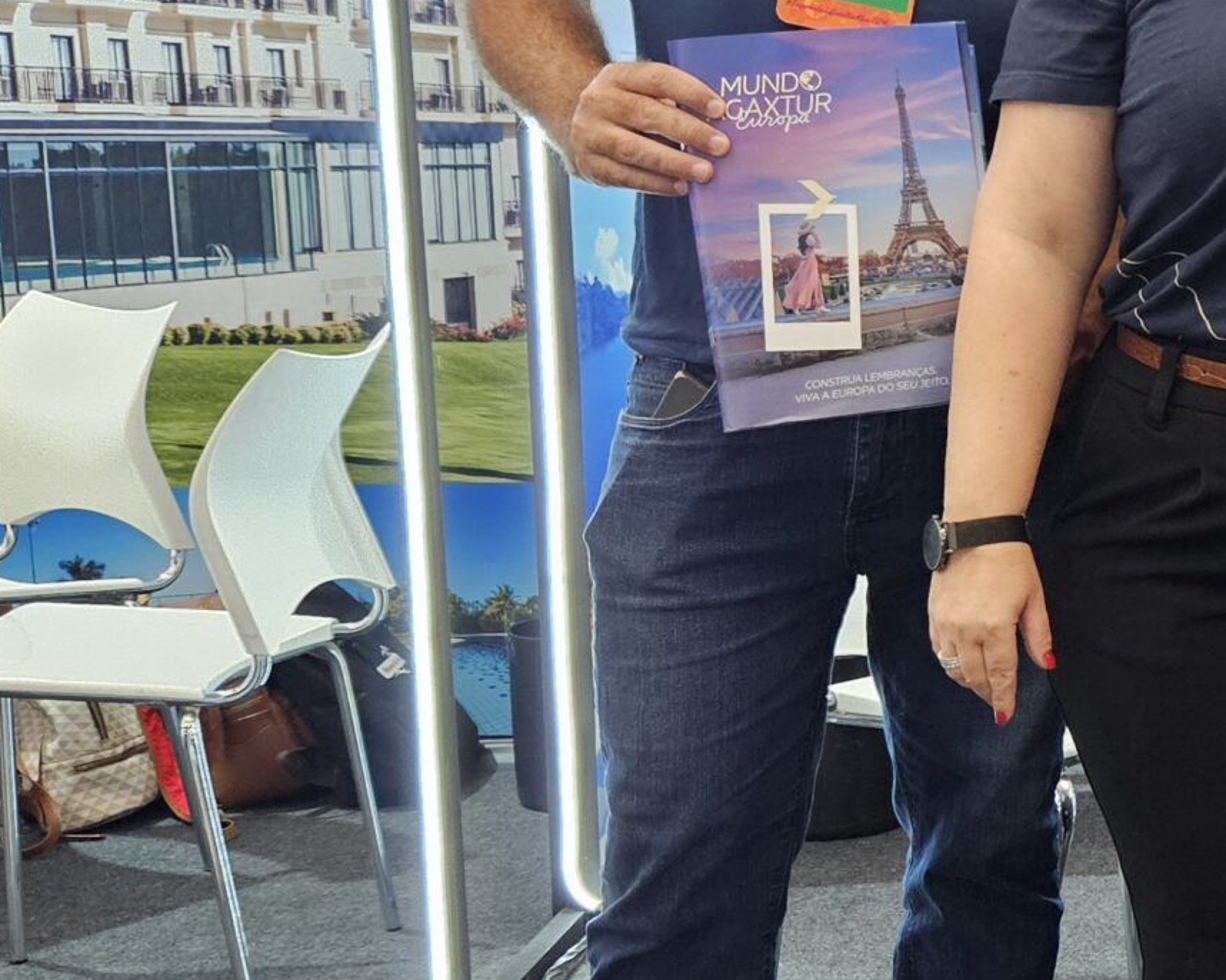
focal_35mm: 67
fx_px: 2431
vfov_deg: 22.8
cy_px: 494
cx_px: 1639
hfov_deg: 24.3
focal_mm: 5.4
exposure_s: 1/40
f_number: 1.8
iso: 640
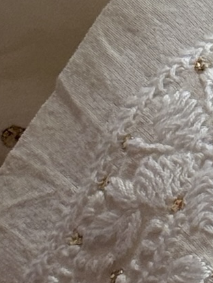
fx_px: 2839
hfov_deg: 4.2
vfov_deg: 5.7
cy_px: -76
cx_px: 641
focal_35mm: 346
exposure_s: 1/122
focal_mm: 6.76
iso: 80
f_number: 1.78
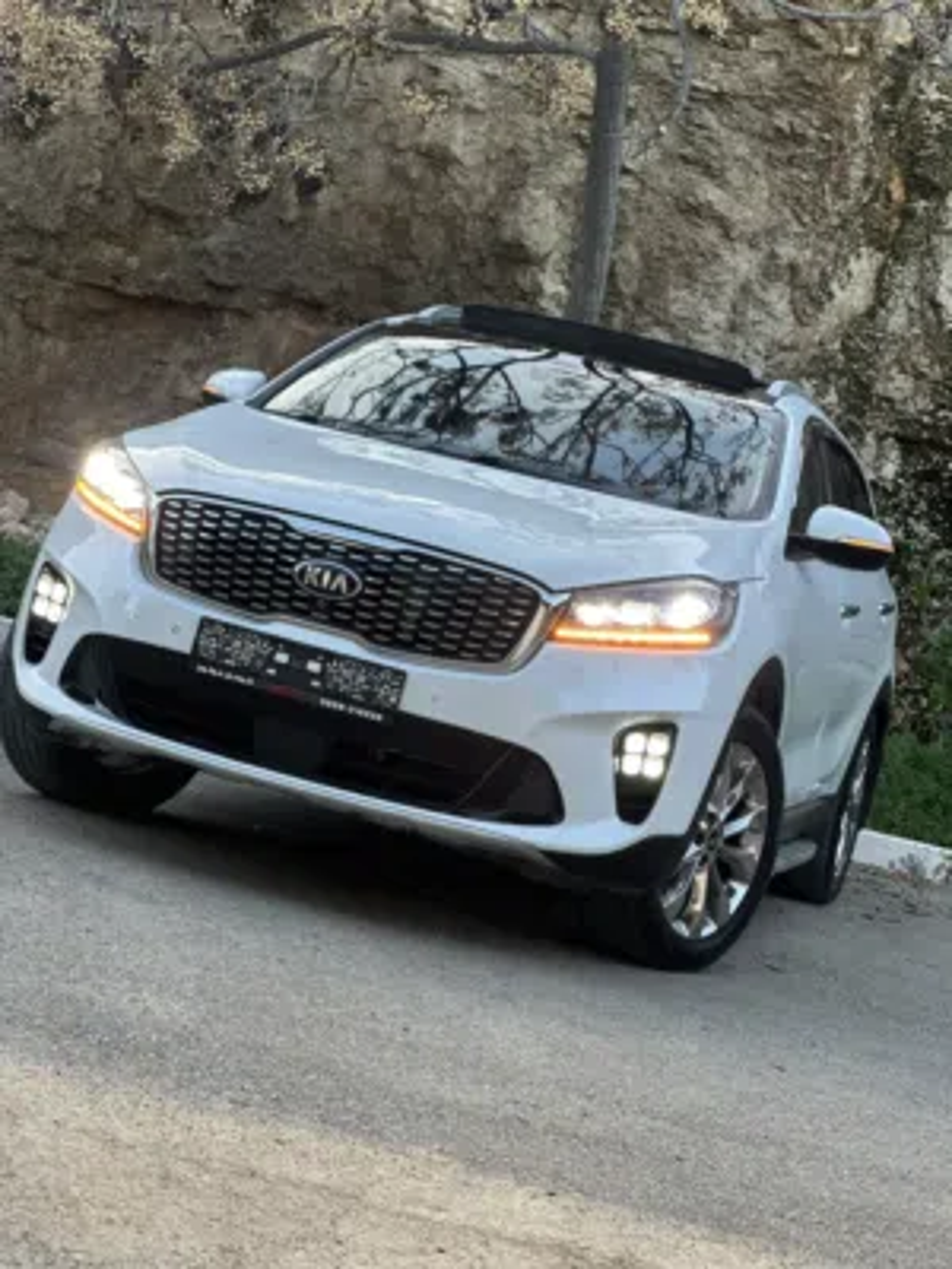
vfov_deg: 25.3
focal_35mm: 77
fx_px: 2824
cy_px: 634
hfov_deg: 19.1
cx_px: 476
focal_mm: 9
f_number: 2.8
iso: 125
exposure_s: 1/121
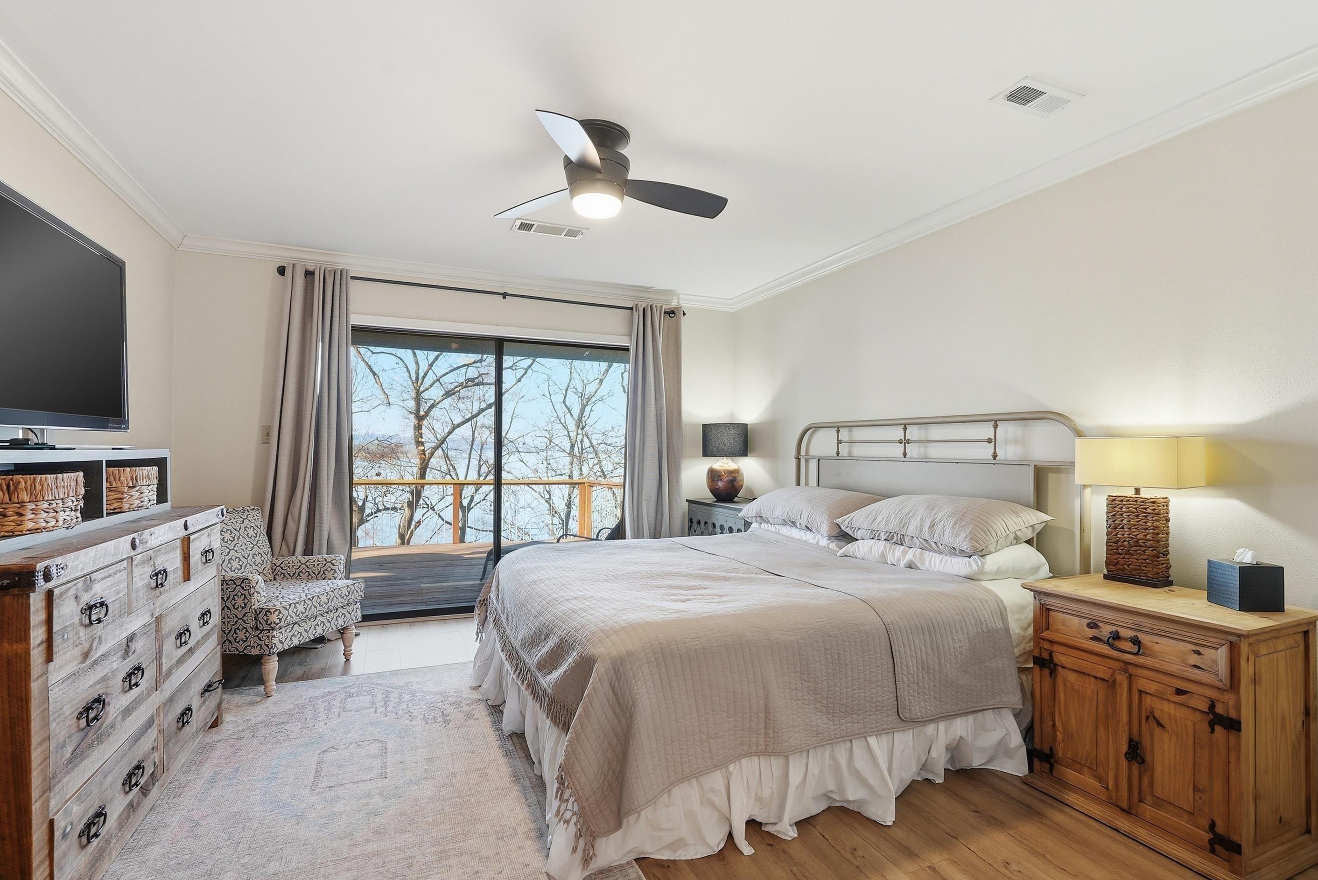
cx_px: 676
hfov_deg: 93.2
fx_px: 623
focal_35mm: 17
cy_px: 455
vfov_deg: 70.5
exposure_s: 1/50
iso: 250
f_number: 9
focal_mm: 16
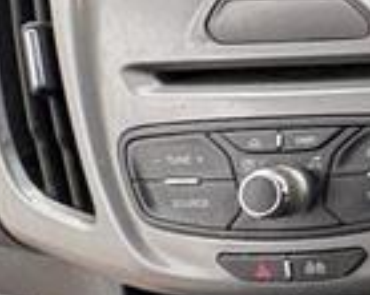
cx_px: 1129
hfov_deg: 11.3
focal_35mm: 88
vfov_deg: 17.2
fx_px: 963
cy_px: 32
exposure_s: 1/60
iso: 320
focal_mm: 2.22
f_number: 2.2
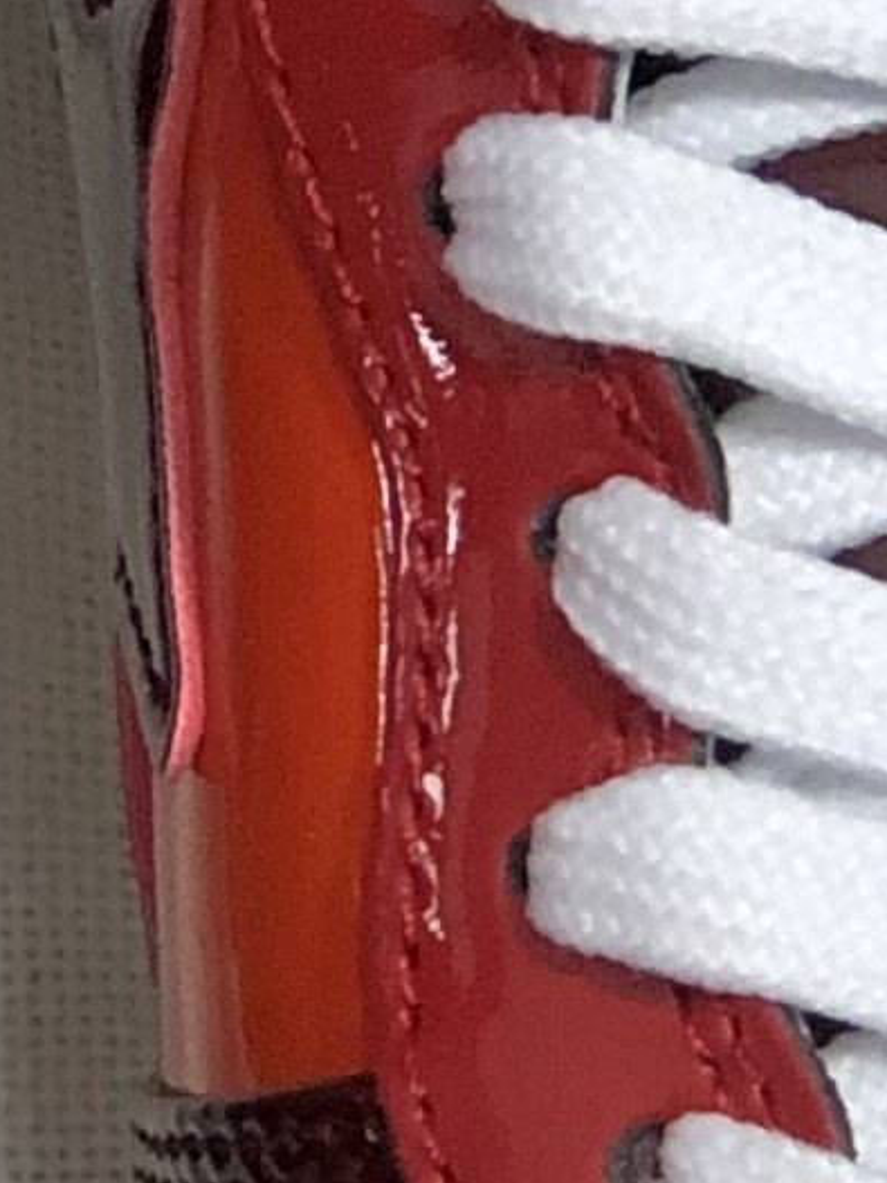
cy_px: 177
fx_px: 14902
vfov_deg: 4.5
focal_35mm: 436
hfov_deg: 3.4
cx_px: -189
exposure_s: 1/30
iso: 100
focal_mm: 6.6
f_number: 2.8
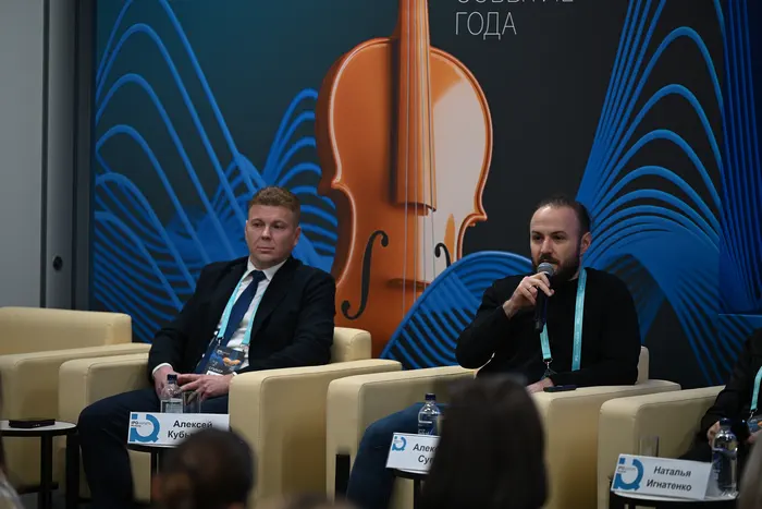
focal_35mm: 150
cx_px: 381
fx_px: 3175
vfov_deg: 9.2
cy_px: 254
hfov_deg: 13.7
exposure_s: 1/125
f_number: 2.8
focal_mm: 150
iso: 640
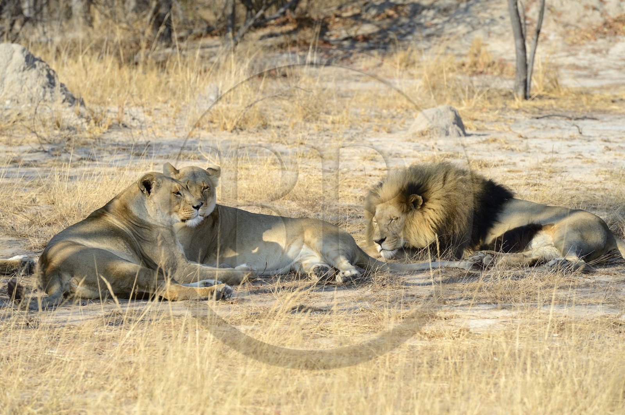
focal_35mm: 280
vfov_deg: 4.9
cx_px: 312
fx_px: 4857
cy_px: 208
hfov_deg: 7.4
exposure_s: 1/800
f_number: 7.1
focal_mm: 280
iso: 400
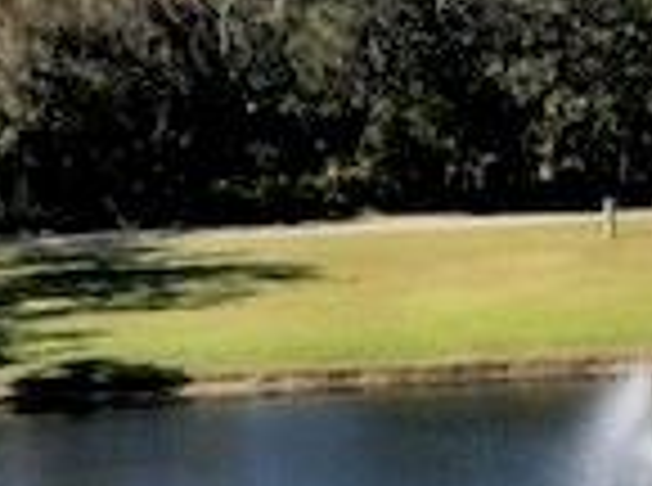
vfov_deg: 11.9
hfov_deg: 15.9
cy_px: 310
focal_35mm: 124
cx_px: 472
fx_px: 2330
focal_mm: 3.99
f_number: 1.8
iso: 20
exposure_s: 1/766
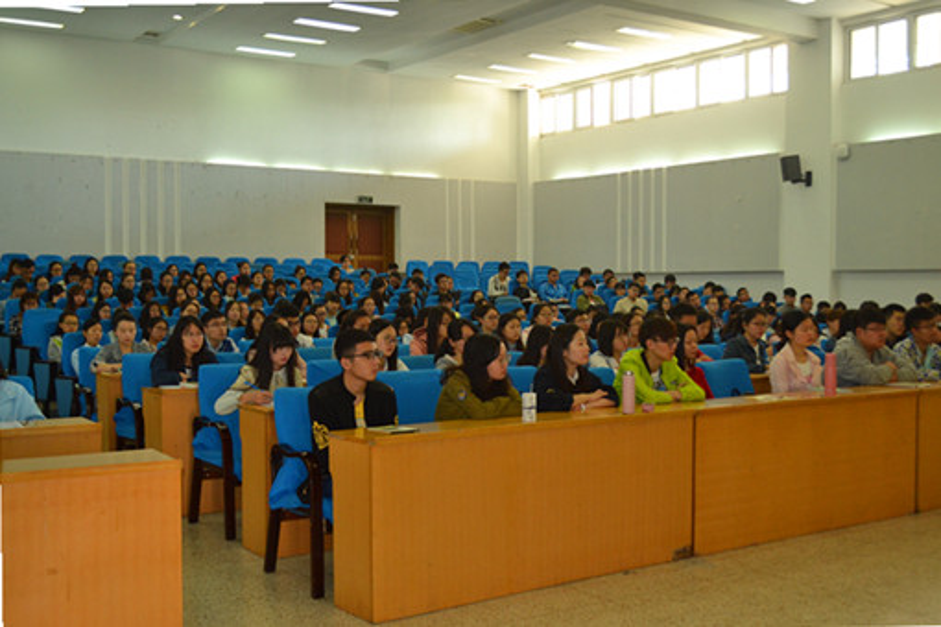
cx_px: 470
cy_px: 314
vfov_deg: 34.2
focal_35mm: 39
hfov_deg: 49.6
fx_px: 1019
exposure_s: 1/60
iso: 800
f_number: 4.2
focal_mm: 26
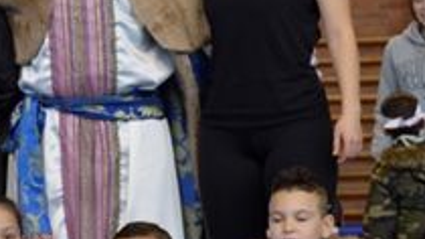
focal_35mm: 182
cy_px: 162
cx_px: 136
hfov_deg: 11.8
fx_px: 2050
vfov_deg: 6.7
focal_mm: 38
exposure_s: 1/60
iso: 640
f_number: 4.8
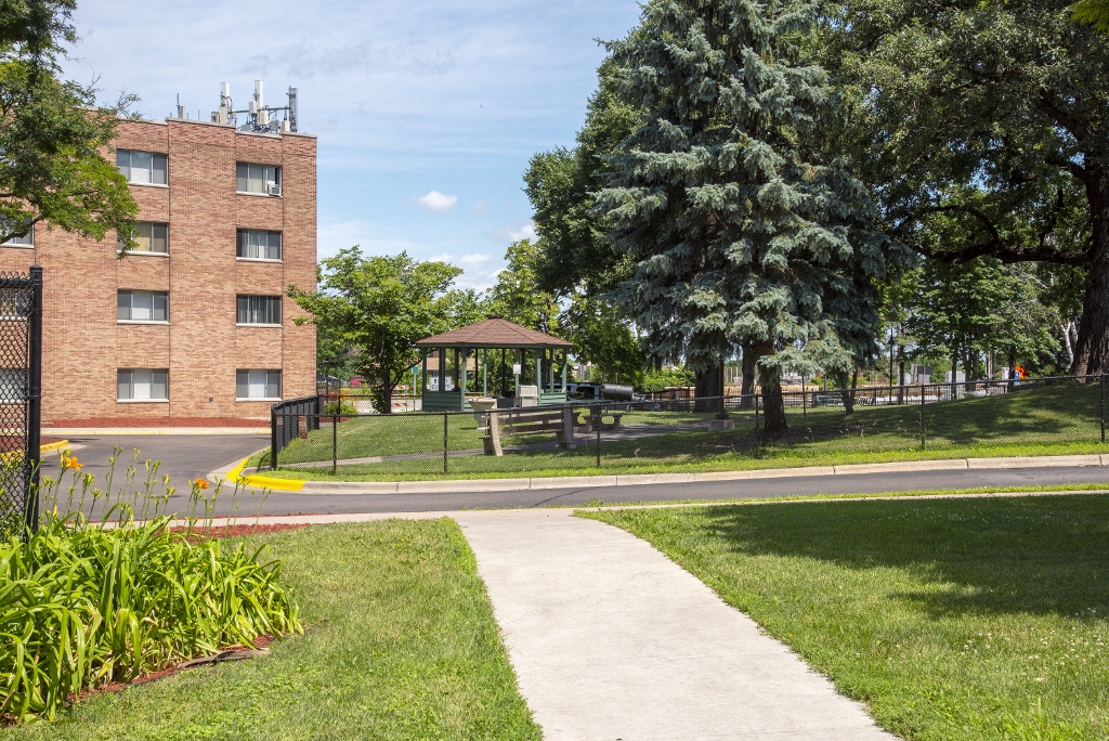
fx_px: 1479
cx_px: 554
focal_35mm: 48
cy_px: 370
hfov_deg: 41.1
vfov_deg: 28.1
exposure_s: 1/500
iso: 200
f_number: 11
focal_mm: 48
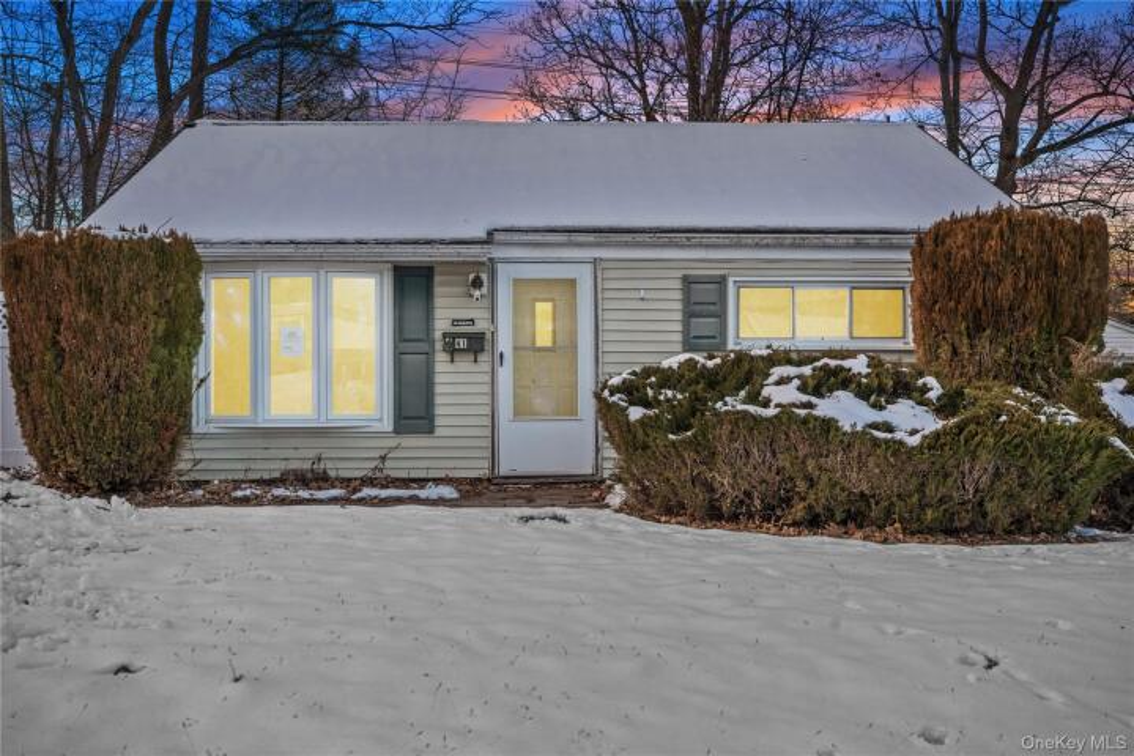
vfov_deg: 37.9
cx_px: 567
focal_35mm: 35
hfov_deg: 54.4
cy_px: 378
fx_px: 1102
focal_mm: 35
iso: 400
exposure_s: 1/250
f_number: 8
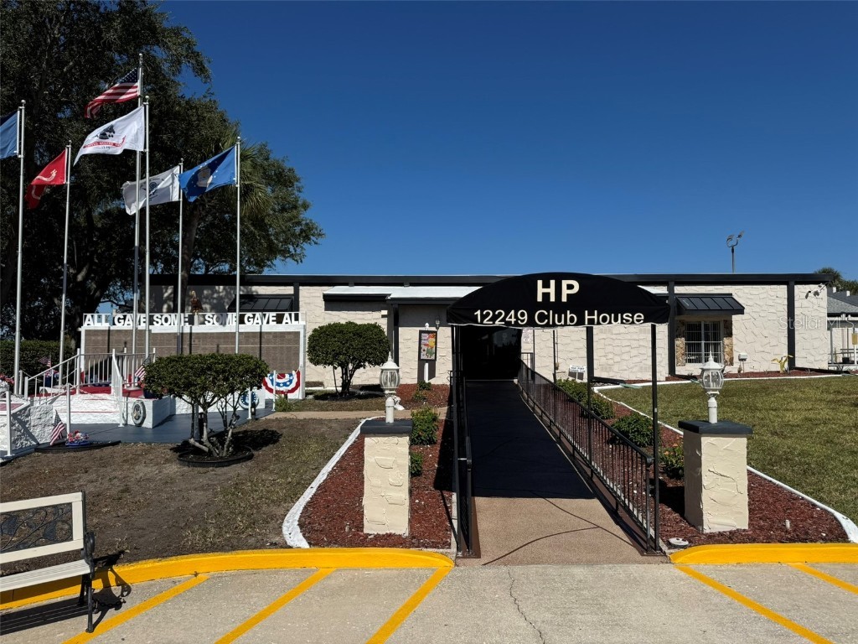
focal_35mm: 24
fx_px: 595
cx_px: 429
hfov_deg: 71.6
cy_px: 322
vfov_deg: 56.8
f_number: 1.78
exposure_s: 1/10417
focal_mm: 6.76
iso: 80
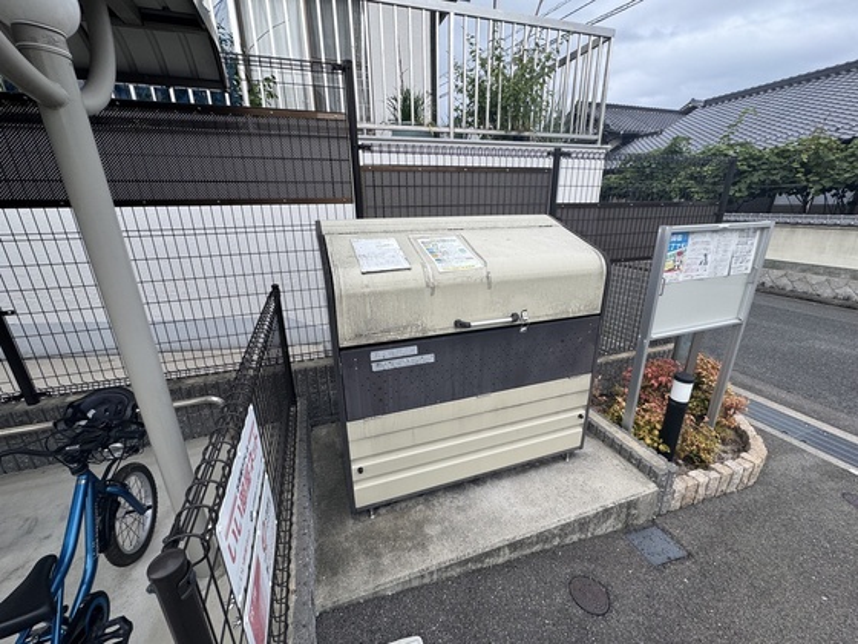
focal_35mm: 14
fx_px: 347
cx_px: 429
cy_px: 322
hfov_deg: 102.1
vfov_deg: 85.7
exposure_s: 1/99
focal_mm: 2.22
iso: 40
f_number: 2.2
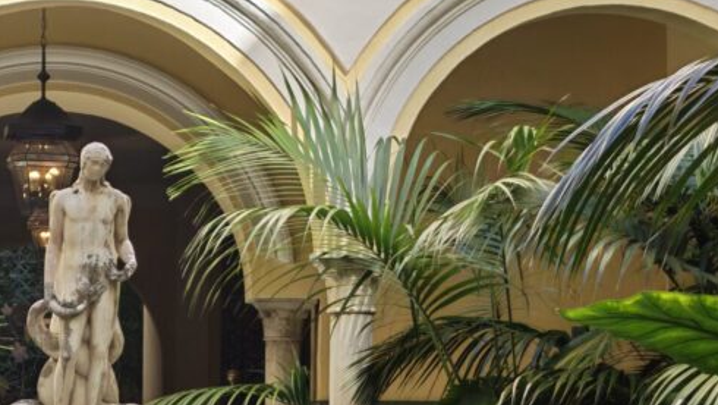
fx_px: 2571
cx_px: 66
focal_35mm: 135
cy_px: 464
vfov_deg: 8.9
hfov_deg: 15.7
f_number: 1.6
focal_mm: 6.55
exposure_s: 1/480
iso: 50
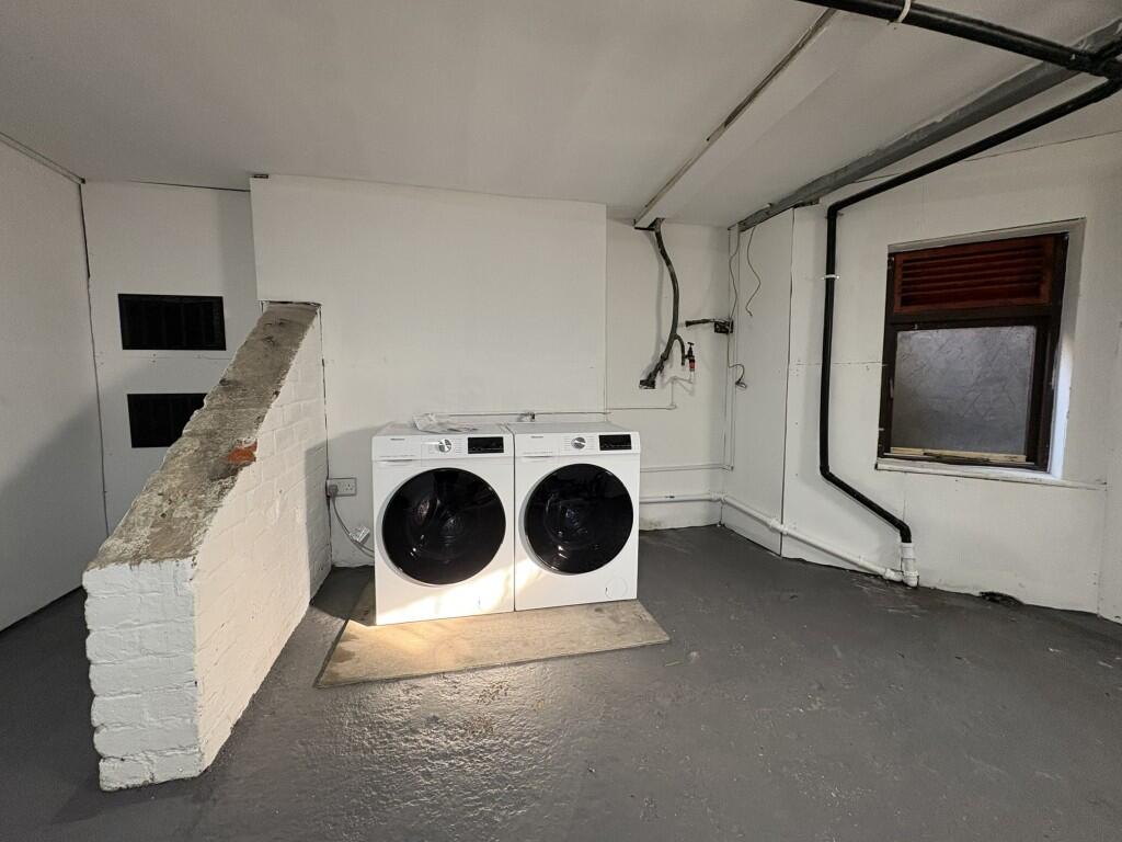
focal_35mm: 14
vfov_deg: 85.7
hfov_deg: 102.1
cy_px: 421
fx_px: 454
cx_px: 561
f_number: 2.2
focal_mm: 2.22
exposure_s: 1/50
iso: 250
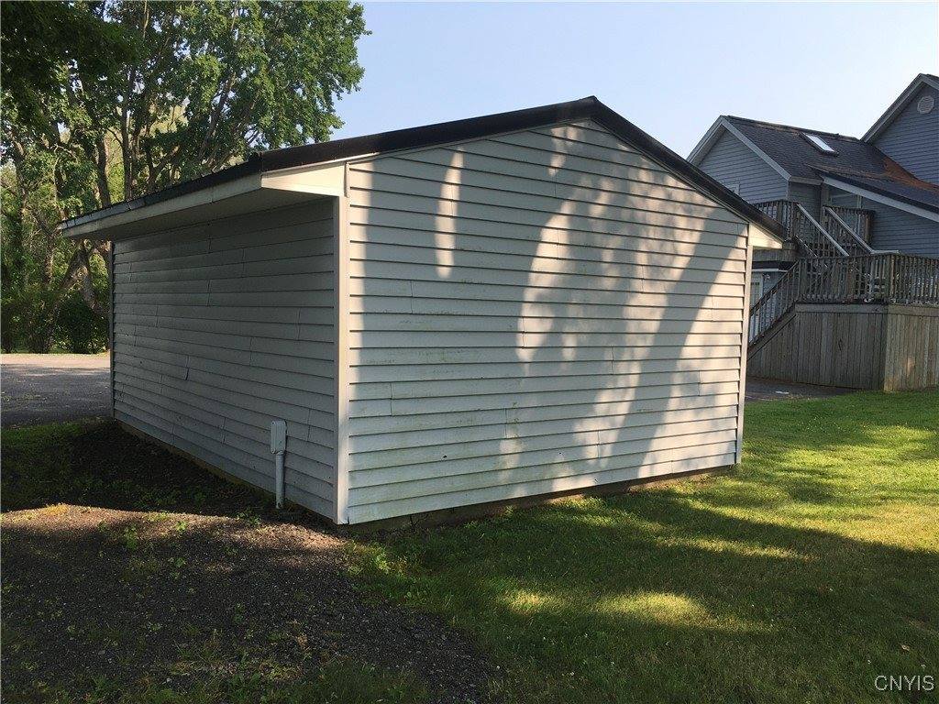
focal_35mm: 29
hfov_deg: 61.7
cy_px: 352
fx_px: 787
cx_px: 470
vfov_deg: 48.2
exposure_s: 1/810
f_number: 2.2
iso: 25
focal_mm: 4.15
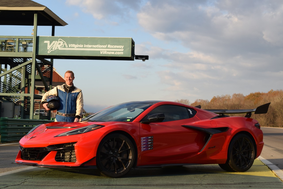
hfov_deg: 29.2
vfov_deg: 19.7
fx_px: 542
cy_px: 94
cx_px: 142
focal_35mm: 69
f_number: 8
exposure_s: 1/250
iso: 200
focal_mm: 46
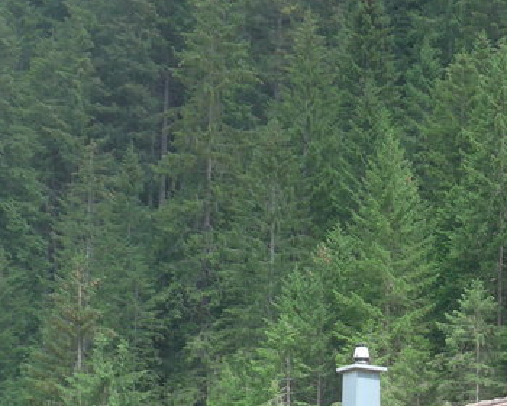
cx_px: 626
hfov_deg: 10.3
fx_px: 2761
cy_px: 493
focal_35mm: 184
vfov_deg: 8.3
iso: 80
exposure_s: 1/200
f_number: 3.4
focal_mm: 11.3
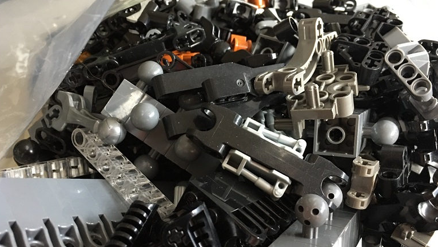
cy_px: 140
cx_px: 216
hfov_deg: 59.5
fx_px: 383
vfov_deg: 35.6
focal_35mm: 33
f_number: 2.2
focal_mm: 4.15
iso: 64
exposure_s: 1/4
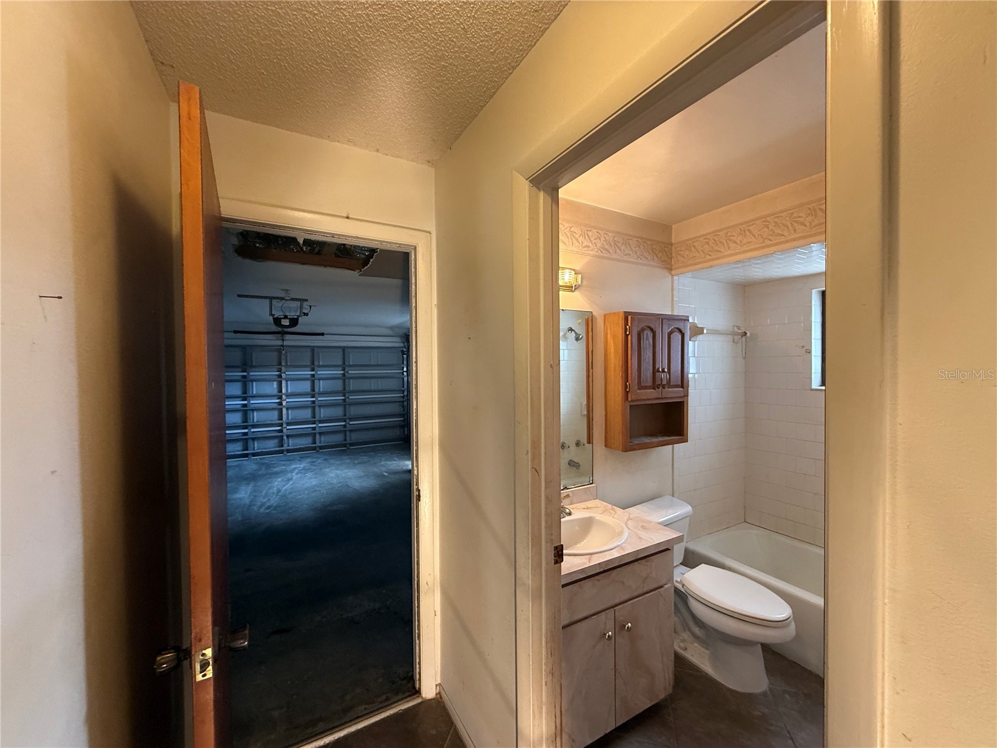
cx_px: 498
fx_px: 403
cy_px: 374
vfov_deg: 85.7
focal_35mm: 14
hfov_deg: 102.1
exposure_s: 1/120
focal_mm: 2.22
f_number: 2.2
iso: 320
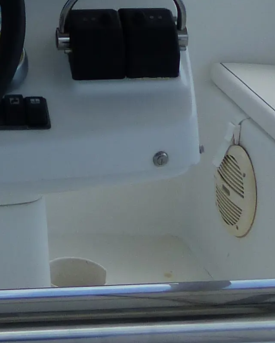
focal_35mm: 127
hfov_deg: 11.8
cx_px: -87
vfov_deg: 13.9
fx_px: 1292
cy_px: -219
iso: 100
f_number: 4
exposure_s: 1/1300
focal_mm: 4.5
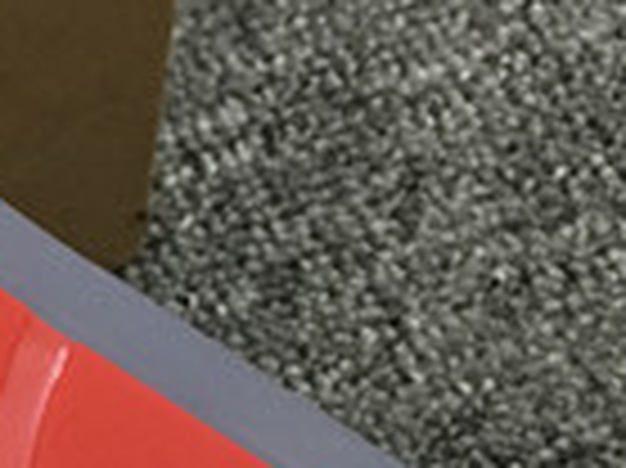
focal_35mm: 146
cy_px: 299
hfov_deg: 12.0
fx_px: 2638
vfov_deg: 10.1
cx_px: -653
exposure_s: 1/25
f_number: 2.2
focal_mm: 4.15
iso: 200
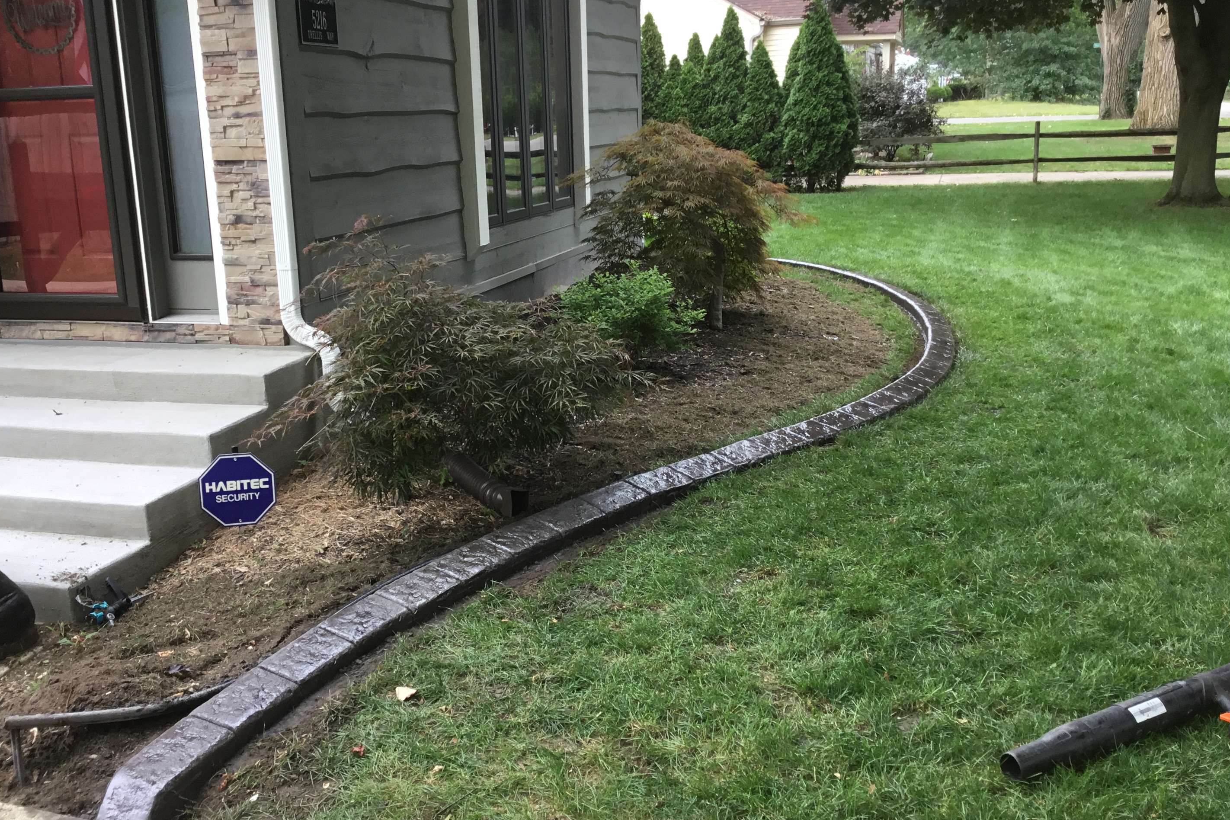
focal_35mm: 37
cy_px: 438
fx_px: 1264
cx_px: 550
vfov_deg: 35.9
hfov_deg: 51.8
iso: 25
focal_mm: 3.3
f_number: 2.4
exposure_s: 1/120
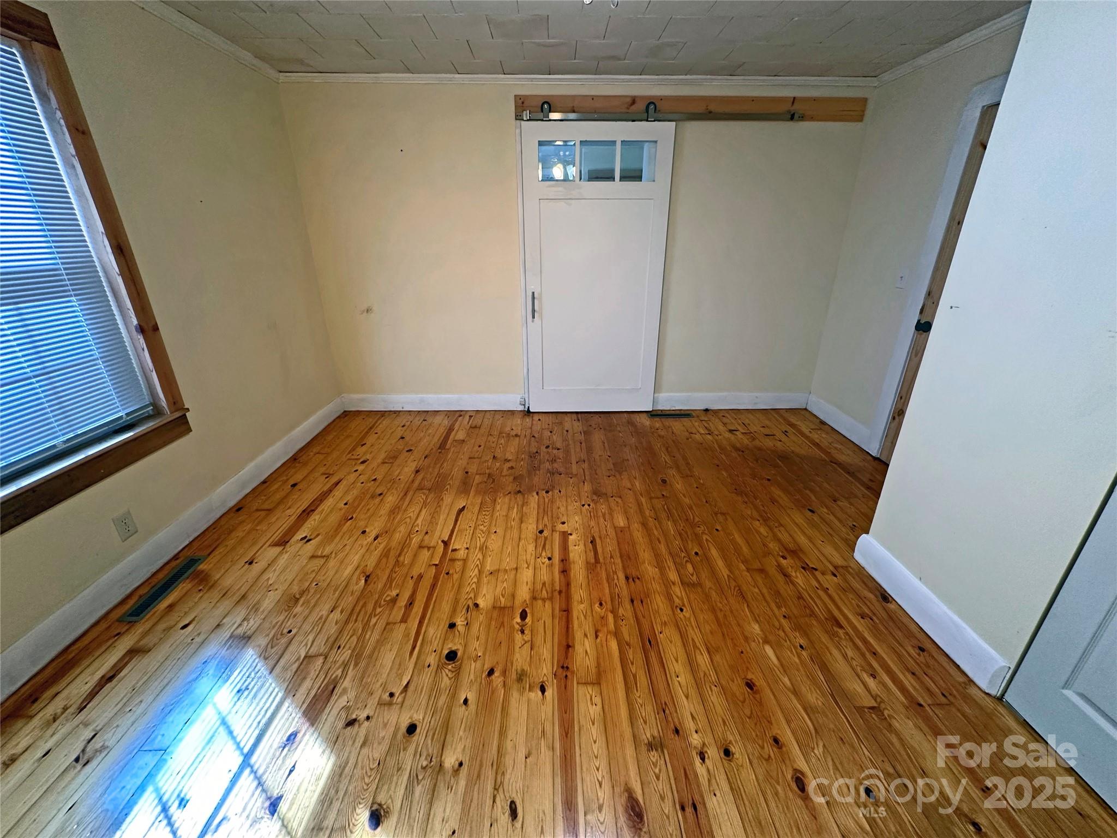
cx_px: 558
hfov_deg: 102.1
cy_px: 419
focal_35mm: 14
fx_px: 452
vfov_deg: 85.7
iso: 200
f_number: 2.2
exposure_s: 1/60
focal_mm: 2.22
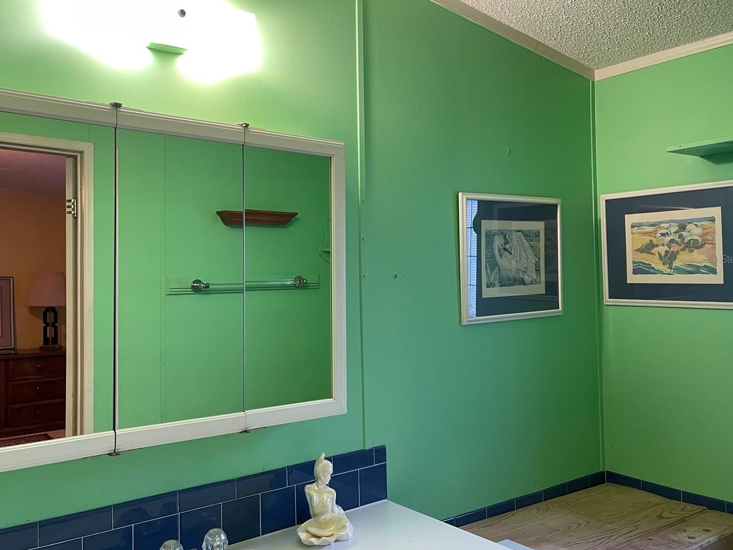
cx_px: 346
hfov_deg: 61.6
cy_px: 259
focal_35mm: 29
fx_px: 614
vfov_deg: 48.2
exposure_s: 1/60
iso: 160
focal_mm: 5.1
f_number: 1.6
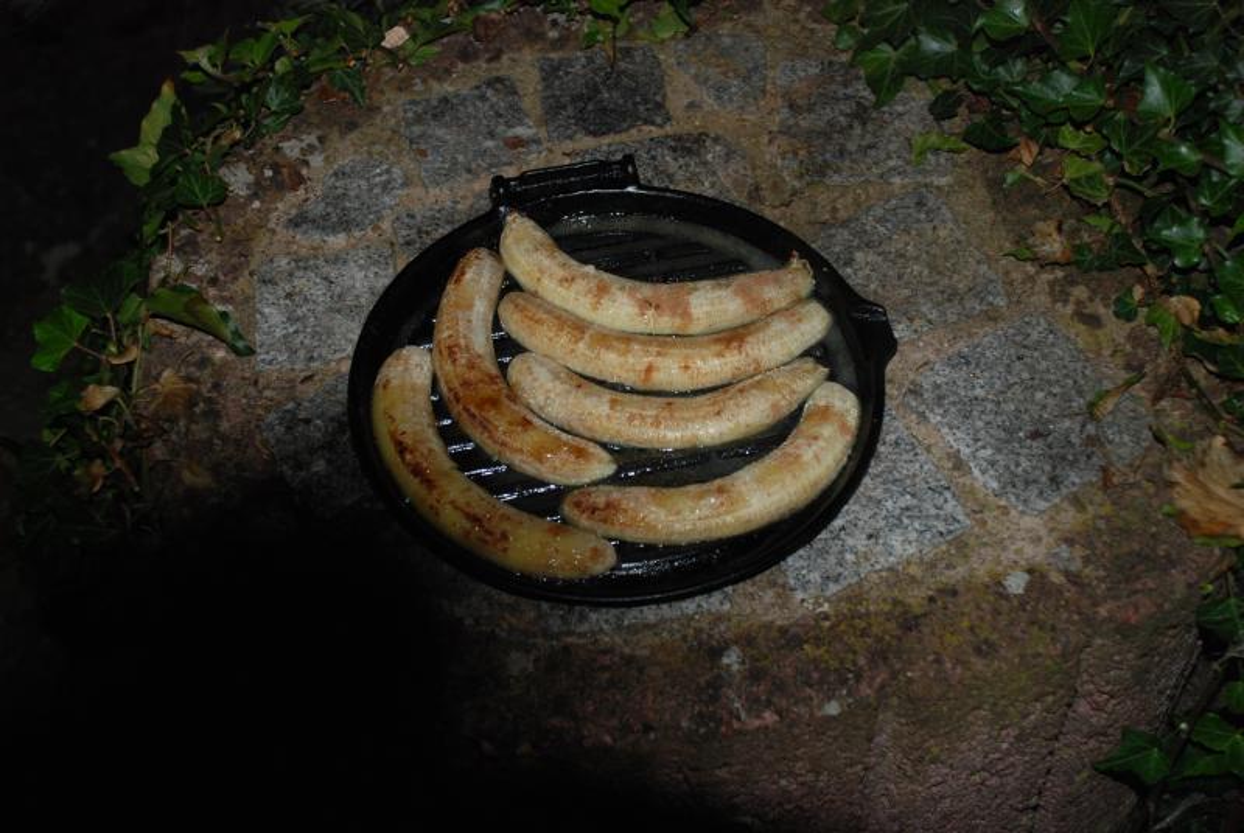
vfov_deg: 28.2
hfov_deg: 41.1
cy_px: 416
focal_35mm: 48
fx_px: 1661
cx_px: 622
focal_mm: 32
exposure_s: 1/60
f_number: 4.2
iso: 400
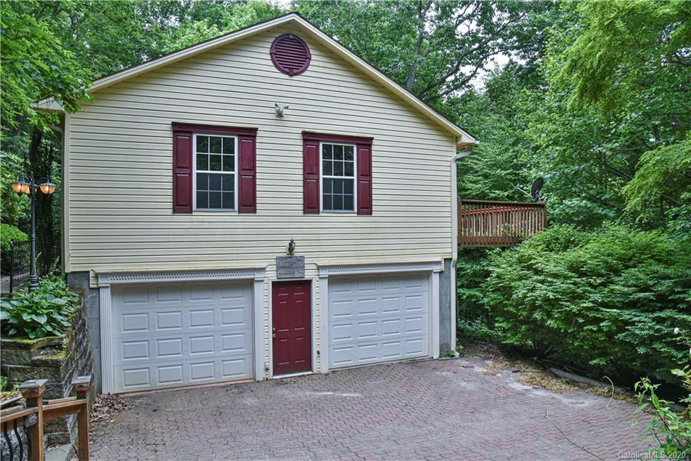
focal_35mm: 24
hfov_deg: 73.7
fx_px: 461
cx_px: 346
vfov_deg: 53.1
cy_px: 230
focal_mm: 24
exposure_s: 1/320
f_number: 9
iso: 1600
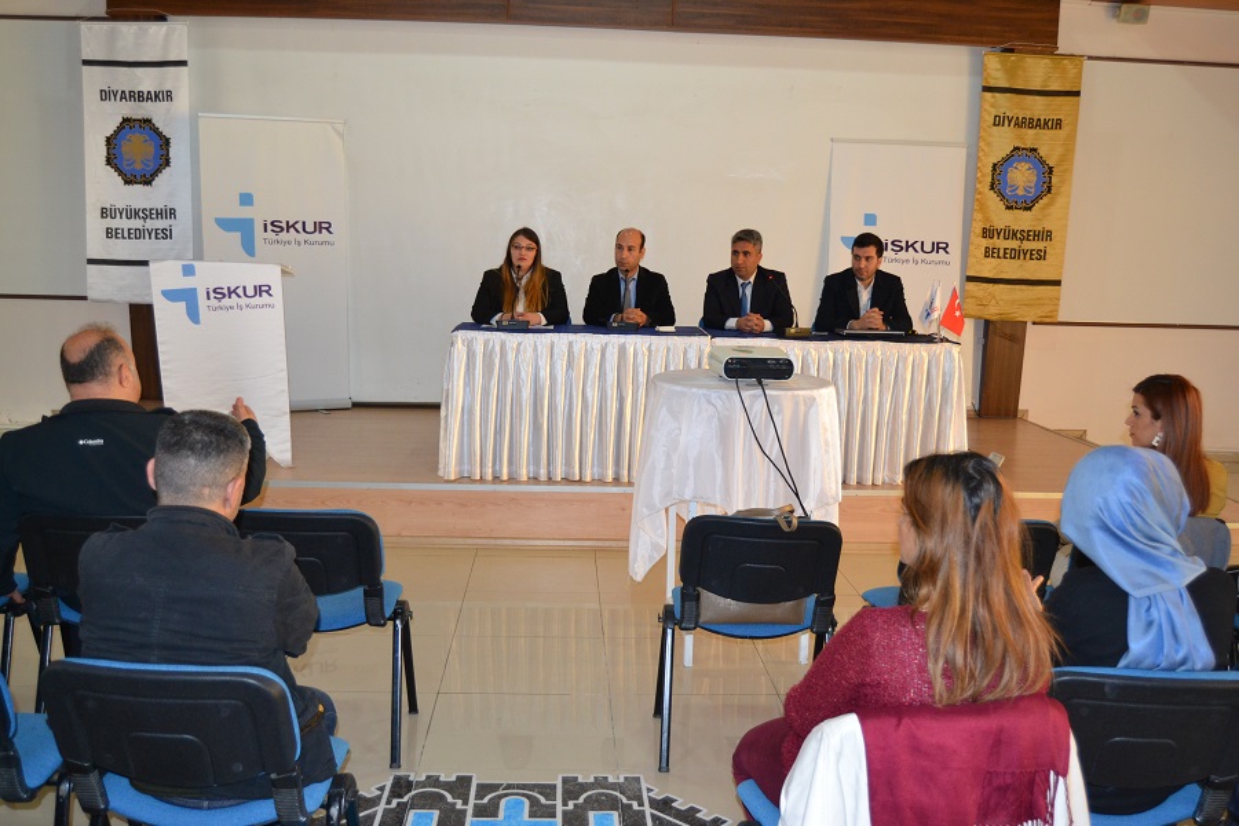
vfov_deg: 40.0
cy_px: 413
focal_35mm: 33
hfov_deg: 57.2
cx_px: 620
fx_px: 1136
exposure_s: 1/60
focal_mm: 22
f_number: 3.5
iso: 1000
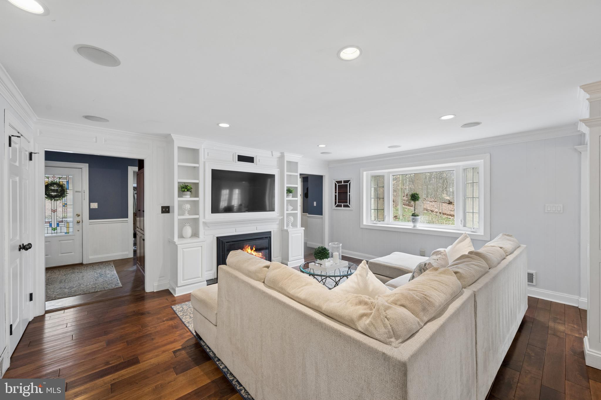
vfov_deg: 81.2
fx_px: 234
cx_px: 300
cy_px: 200
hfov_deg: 104.3
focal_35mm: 14
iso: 640
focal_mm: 14
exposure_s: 1/40
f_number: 7.1
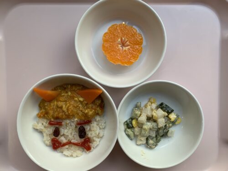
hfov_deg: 67.3
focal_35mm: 26
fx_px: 171
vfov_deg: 53.1
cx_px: 114
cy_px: 86
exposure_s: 1/121
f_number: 1.8
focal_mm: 4.25
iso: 40
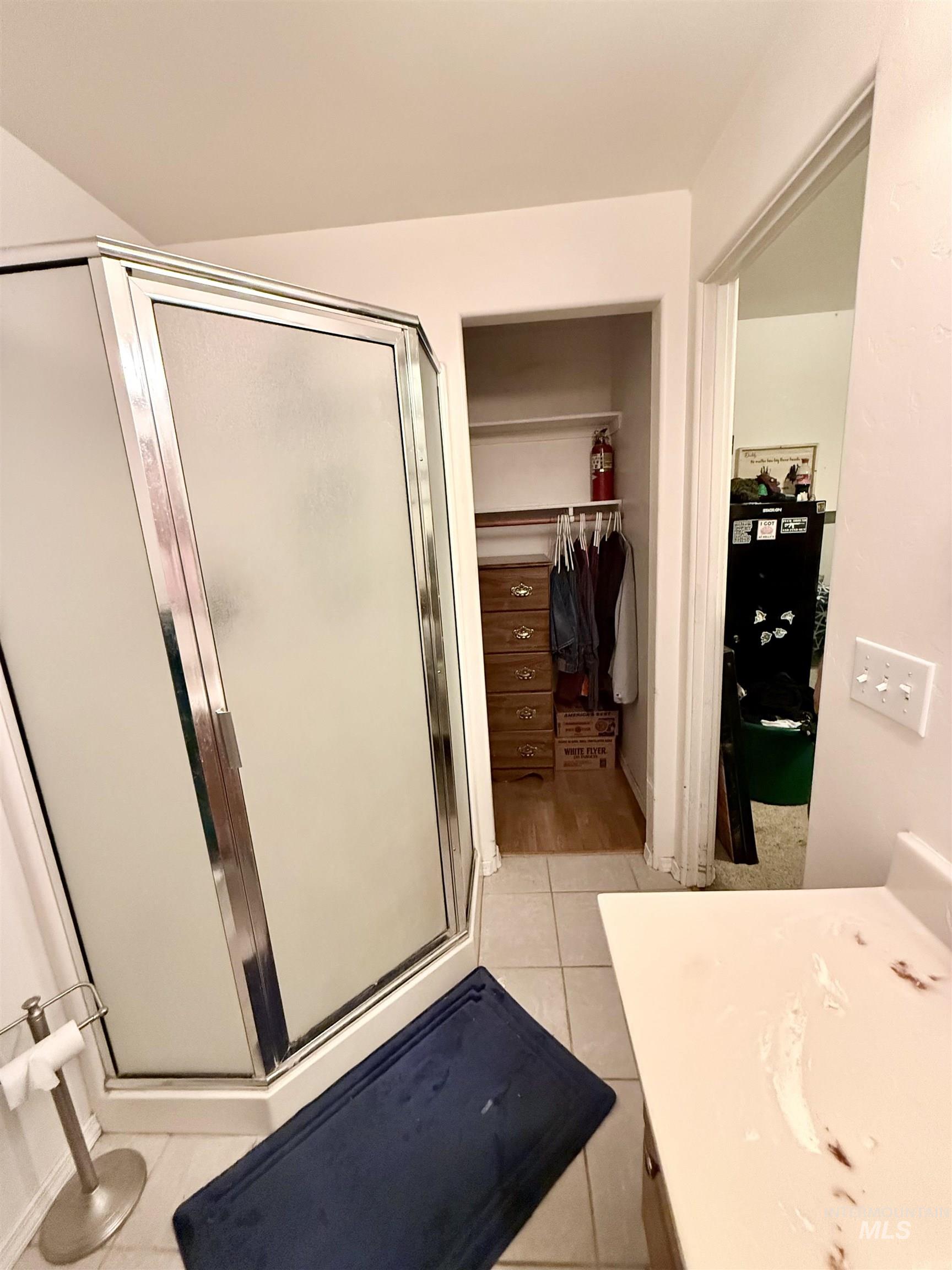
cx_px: 476
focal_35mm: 14
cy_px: 635
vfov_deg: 102.1
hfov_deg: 85.7
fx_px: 513
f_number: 2.2
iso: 1000
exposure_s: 1/60
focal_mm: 2.22
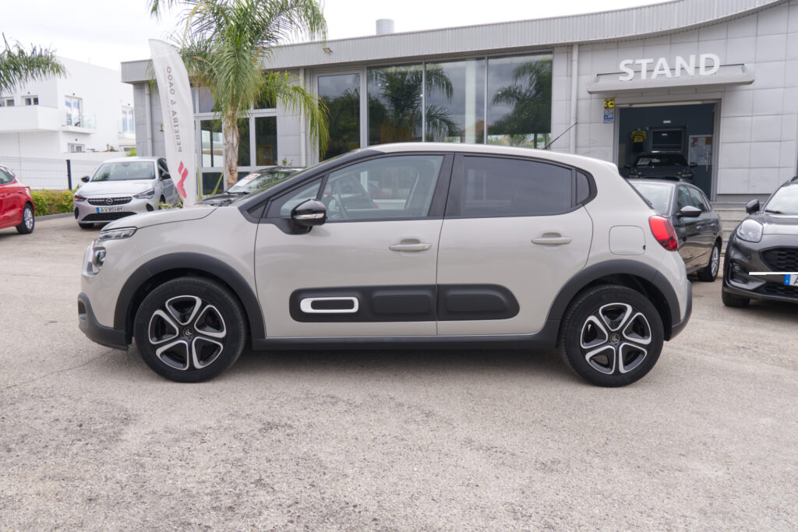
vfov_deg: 45.0
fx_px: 643
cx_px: 399
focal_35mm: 29
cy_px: 266
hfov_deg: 63.7
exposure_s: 1/100
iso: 160
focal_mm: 19.2
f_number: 9
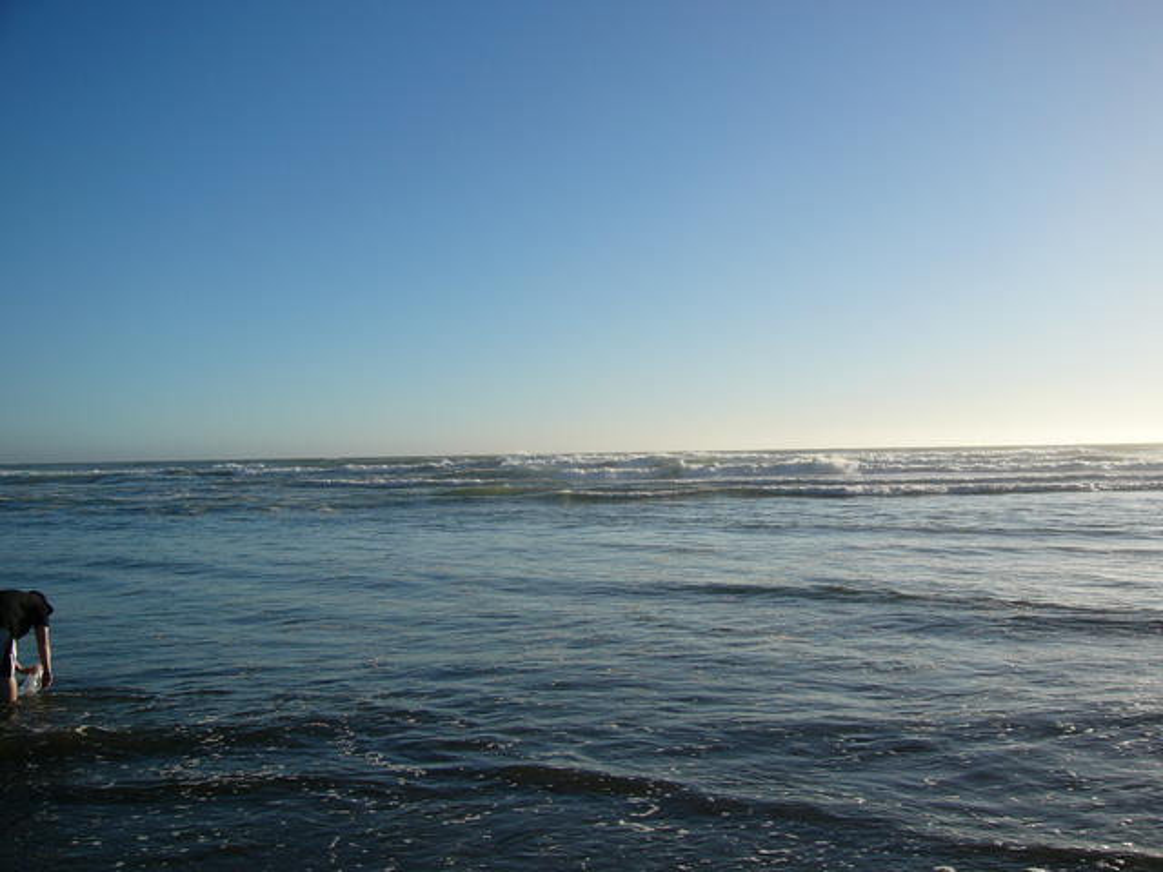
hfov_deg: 52.6
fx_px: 1176
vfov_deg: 40.7
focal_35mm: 35
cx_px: 582
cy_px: 436
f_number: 8
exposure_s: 1/250
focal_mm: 5.8
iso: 50
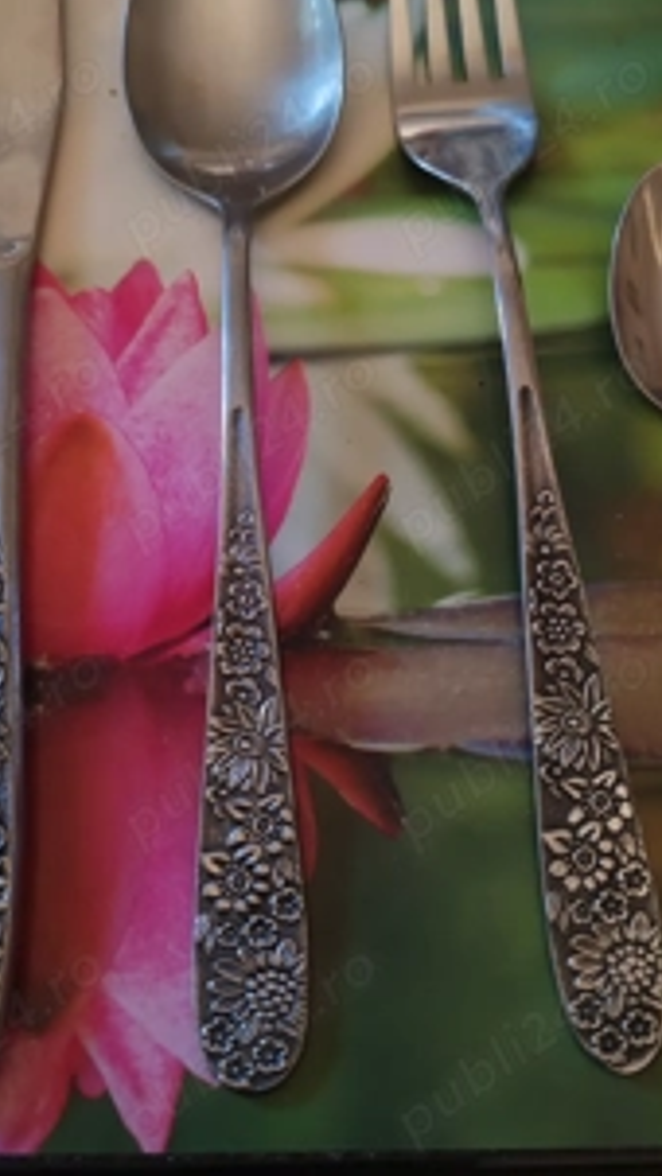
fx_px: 1216
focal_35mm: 39
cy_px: 514
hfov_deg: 30.4
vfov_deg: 51.5
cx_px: 386
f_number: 1.9
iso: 6400
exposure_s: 1/25
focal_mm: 6.12
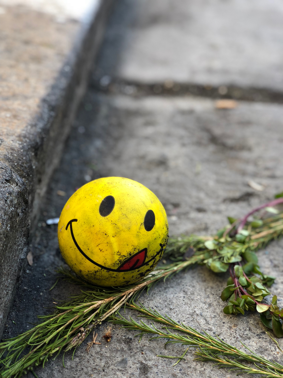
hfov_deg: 28.0
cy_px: 189
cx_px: 142
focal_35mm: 52
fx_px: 567
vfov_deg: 36.8
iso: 16
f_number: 2.4
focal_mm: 6
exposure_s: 1/60
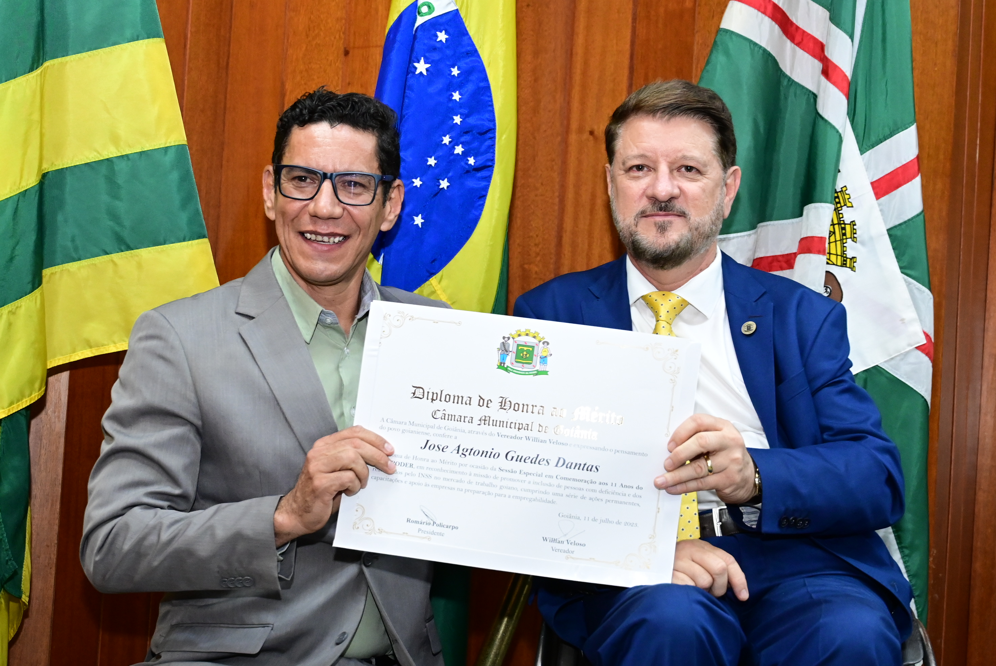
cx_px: 498
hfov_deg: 31.4
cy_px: 333
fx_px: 1772
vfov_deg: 21.3
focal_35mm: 64
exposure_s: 1/125
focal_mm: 43
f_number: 4
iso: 3200
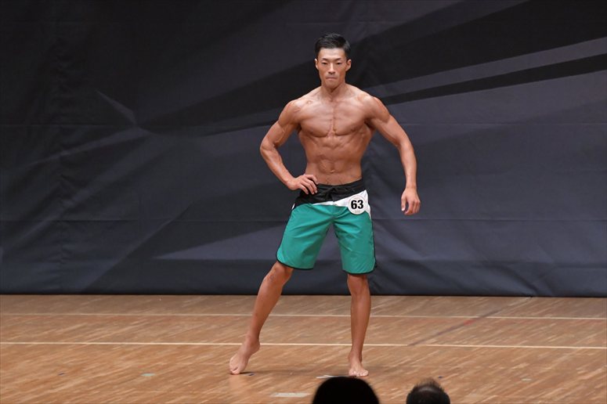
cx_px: 304
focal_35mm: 285
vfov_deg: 4.8
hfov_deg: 7.2
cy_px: 202
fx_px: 4803
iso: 6400
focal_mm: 190
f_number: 5.6
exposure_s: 1/400
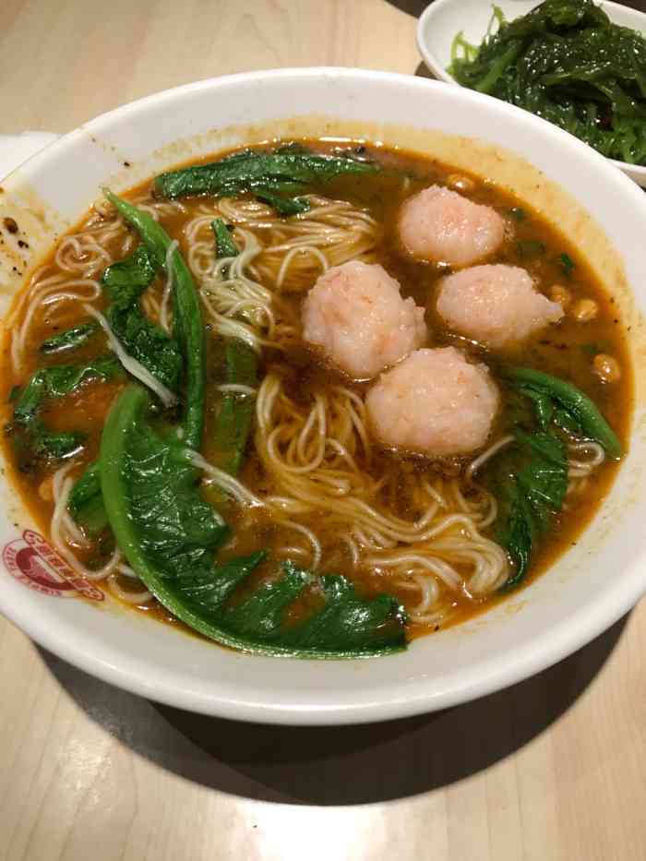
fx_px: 697
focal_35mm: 28
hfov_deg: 49.8
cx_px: 323
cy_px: 430
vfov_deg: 63.4
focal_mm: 3.99
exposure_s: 1/126
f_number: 1.8
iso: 20
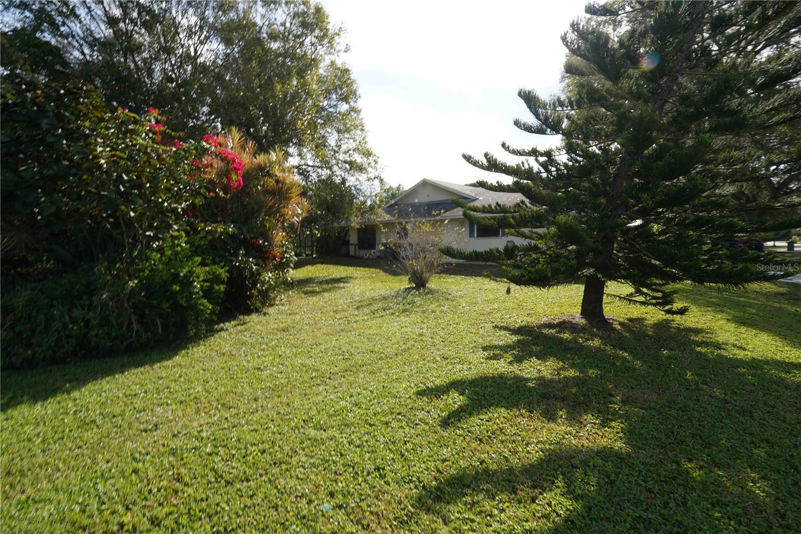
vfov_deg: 73.7
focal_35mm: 16
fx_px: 356
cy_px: 267
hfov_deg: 96.7
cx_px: 400
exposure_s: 1/30
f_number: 22
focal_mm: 16
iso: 160
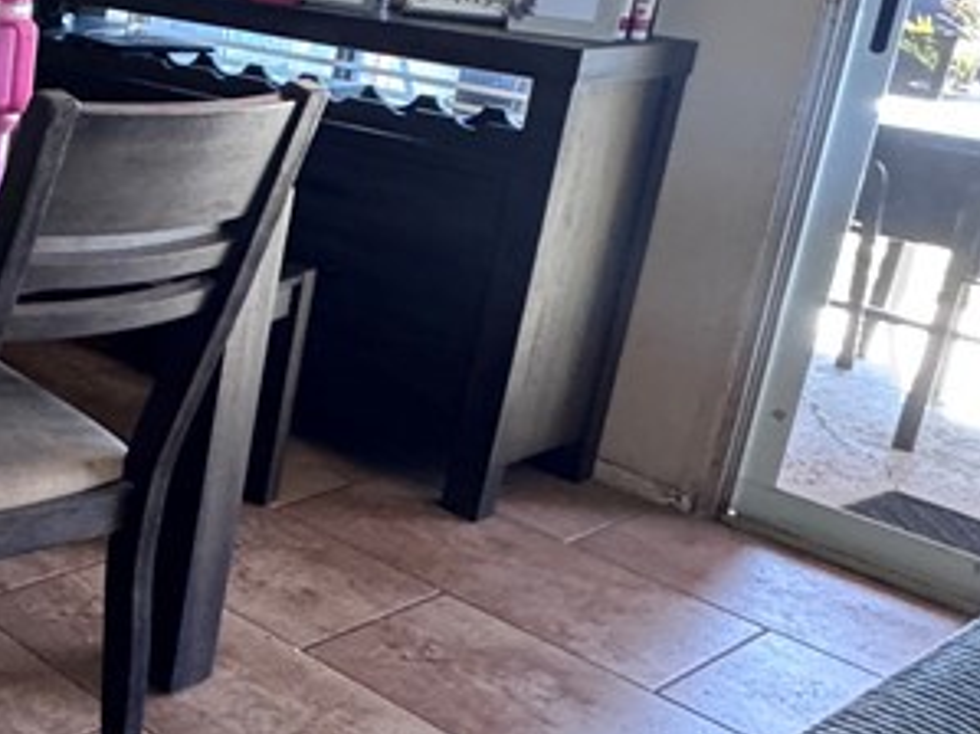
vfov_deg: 29.2
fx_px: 1358
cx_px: -485
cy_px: 95
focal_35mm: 48
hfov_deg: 27.5
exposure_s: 1/60
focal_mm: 2.22
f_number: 2.2
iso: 640
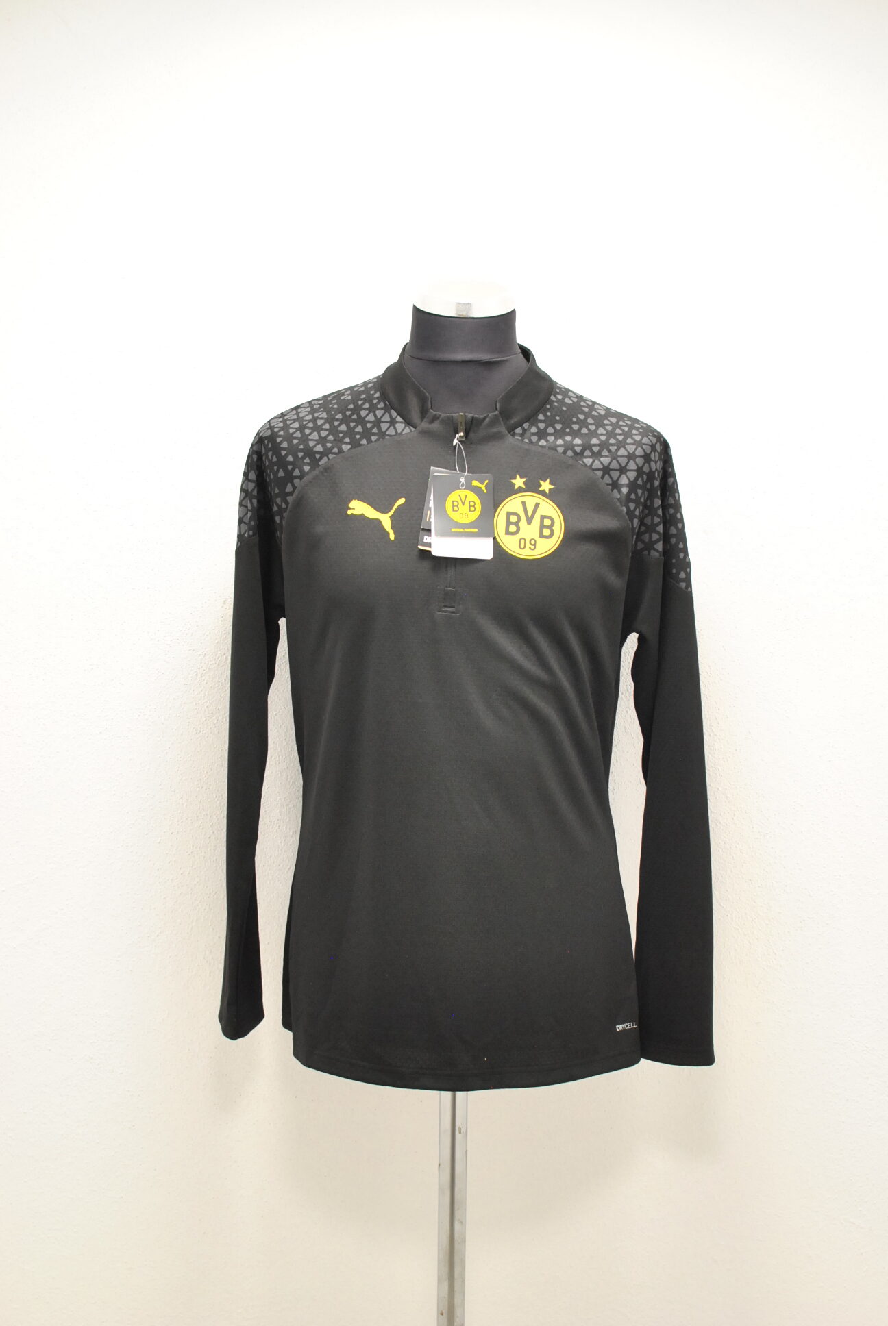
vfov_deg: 37.8
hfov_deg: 25.8
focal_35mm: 52
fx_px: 1937
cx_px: 444
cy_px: 663
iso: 800
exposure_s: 1/80
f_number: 4
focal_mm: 35
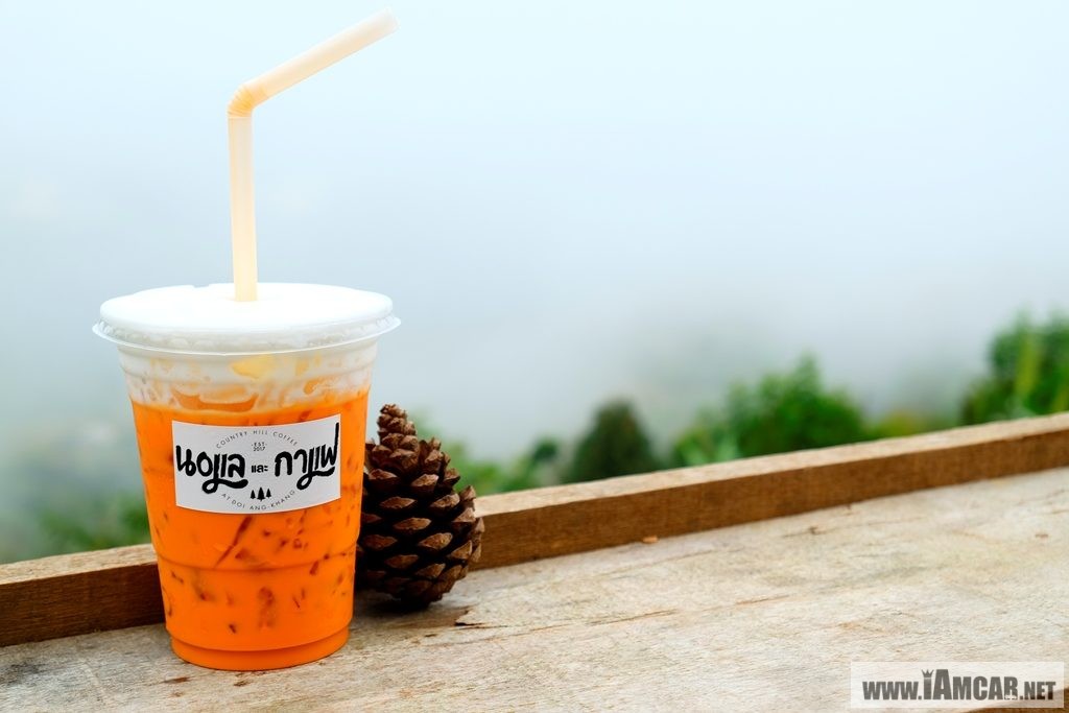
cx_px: 534
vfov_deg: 26.5
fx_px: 1515
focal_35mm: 51
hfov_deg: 38.9
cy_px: 356
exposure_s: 1/125
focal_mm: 34.3
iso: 200
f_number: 5
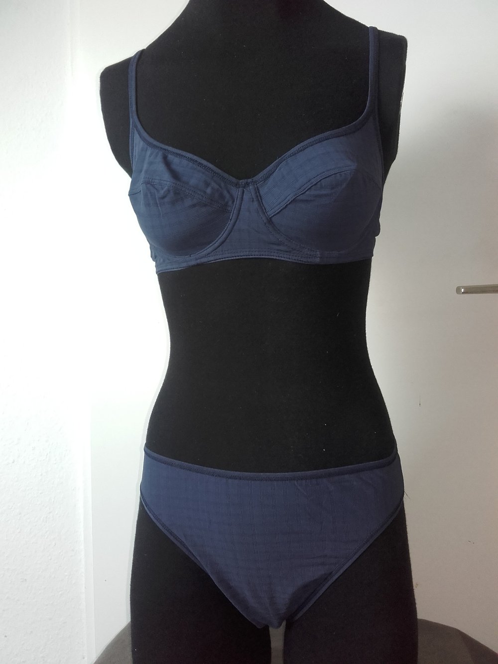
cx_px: 249
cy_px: 332
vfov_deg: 58.3
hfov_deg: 45.4
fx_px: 595
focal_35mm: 31
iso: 80
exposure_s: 1/25
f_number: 2.2
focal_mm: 3.31
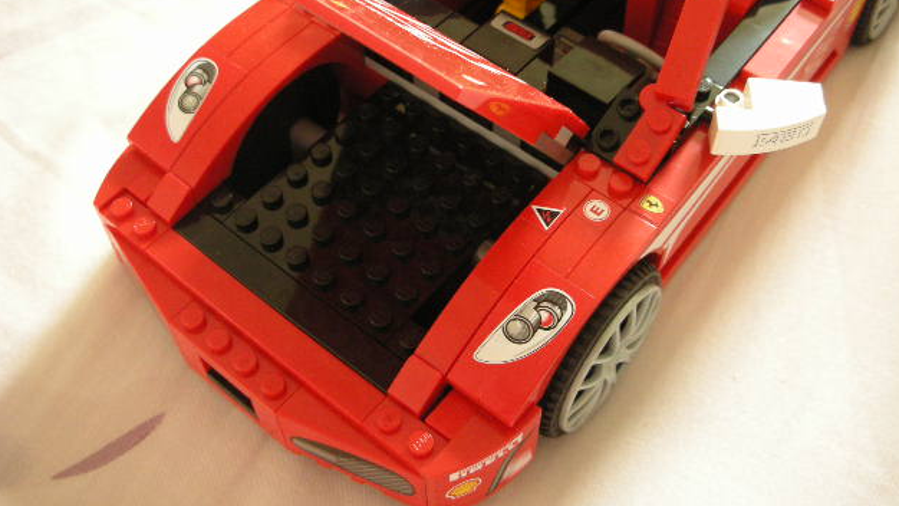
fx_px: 930
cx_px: 455
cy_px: 185
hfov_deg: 51.6
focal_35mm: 39
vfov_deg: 30.3
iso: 200
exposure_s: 1/13.6
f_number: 2.8
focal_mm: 5.8
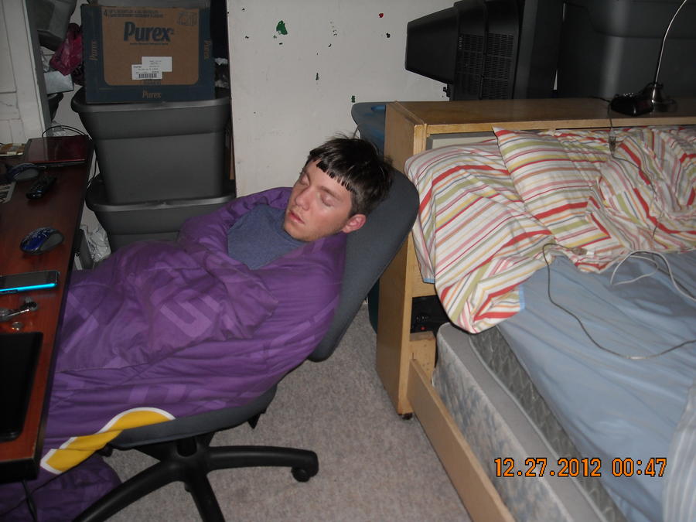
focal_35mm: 35
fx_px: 704
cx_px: 348
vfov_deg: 40.7
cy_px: 261
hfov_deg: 52.6
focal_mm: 5.7
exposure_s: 1/60
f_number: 2.8
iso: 100
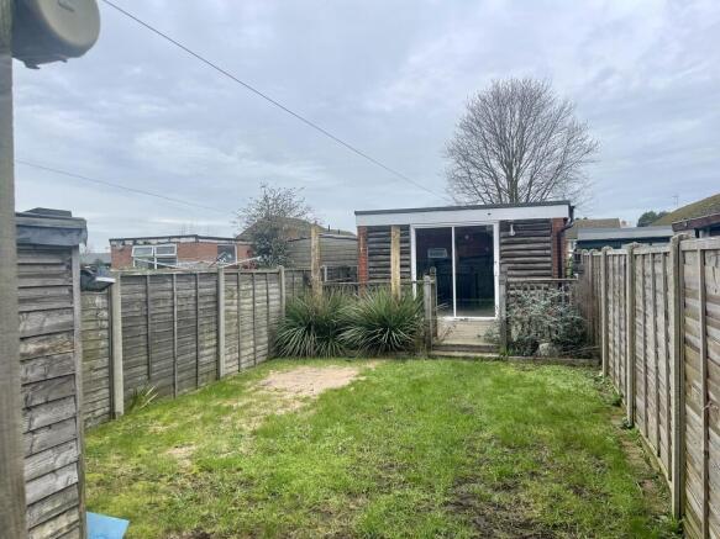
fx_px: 520
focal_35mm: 25
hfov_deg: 69.4
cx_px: 360
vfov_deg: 54.9
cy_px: 270
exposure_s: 1/1020
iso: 32
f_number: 1.6
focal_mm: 5.1
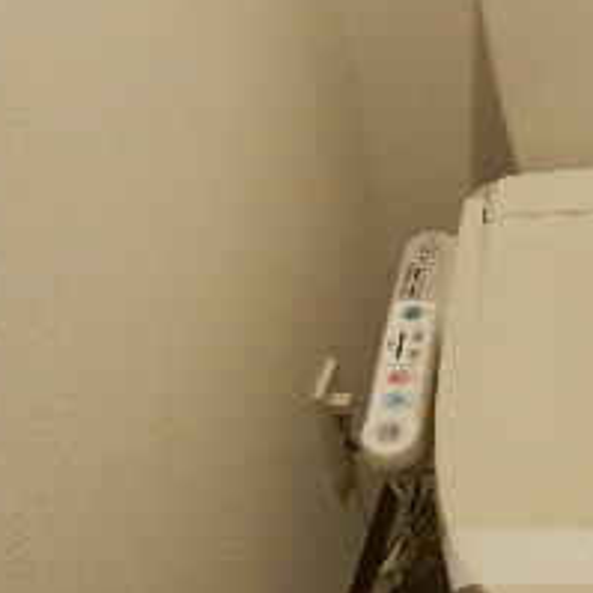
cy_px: 560
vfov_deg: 23.5
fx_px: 1376
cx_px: 530
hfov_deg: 23.7
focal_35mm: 71
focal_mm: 4.5
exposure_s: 1/25
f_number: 3.7
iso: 400
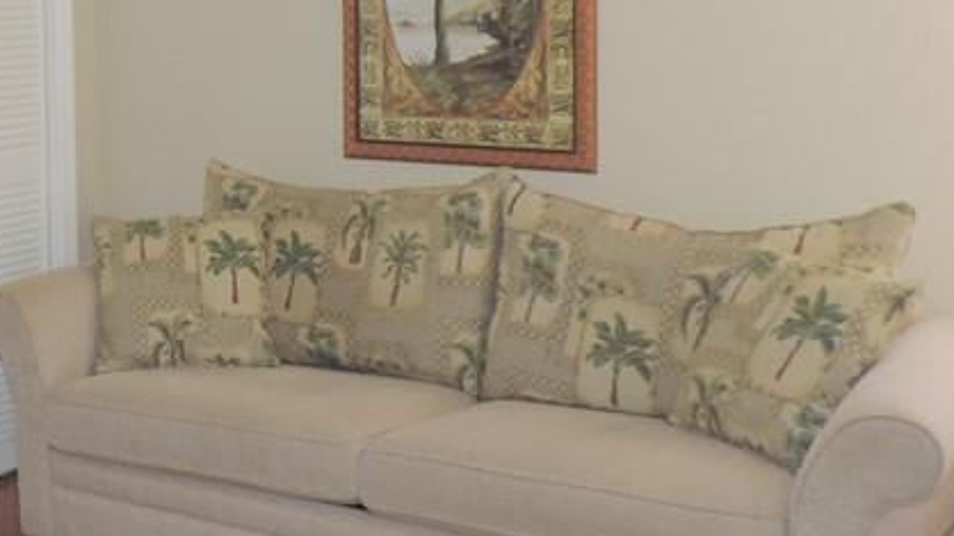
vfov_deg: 18.6
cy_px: 84
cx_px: 57
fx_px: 1619
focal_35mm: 64
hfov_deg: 31.0
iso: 200
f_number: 3
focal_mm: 4.3
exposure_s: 1/30
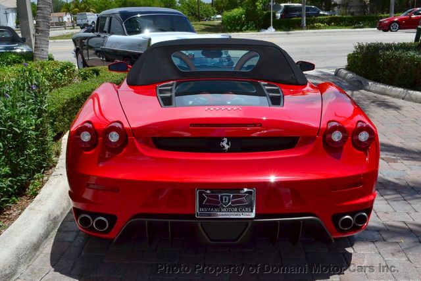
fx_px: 351
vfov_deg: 43.6
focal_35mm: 30
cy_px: 140
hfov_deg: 61.9
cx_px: 210
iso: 800
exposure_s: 1/800
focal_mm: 20
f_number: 14
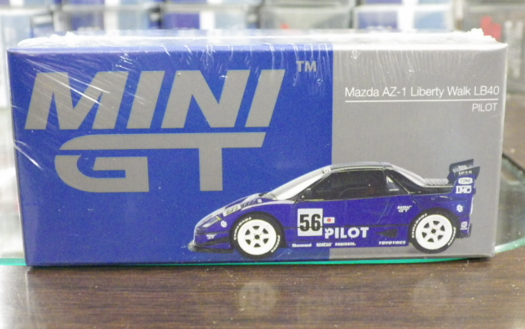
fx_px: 773
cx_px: 267
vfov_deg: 24.0
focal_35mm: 54
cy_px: 137
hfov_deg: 37.5
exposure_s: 1/25
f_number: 3.8
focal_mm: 9
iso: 1600
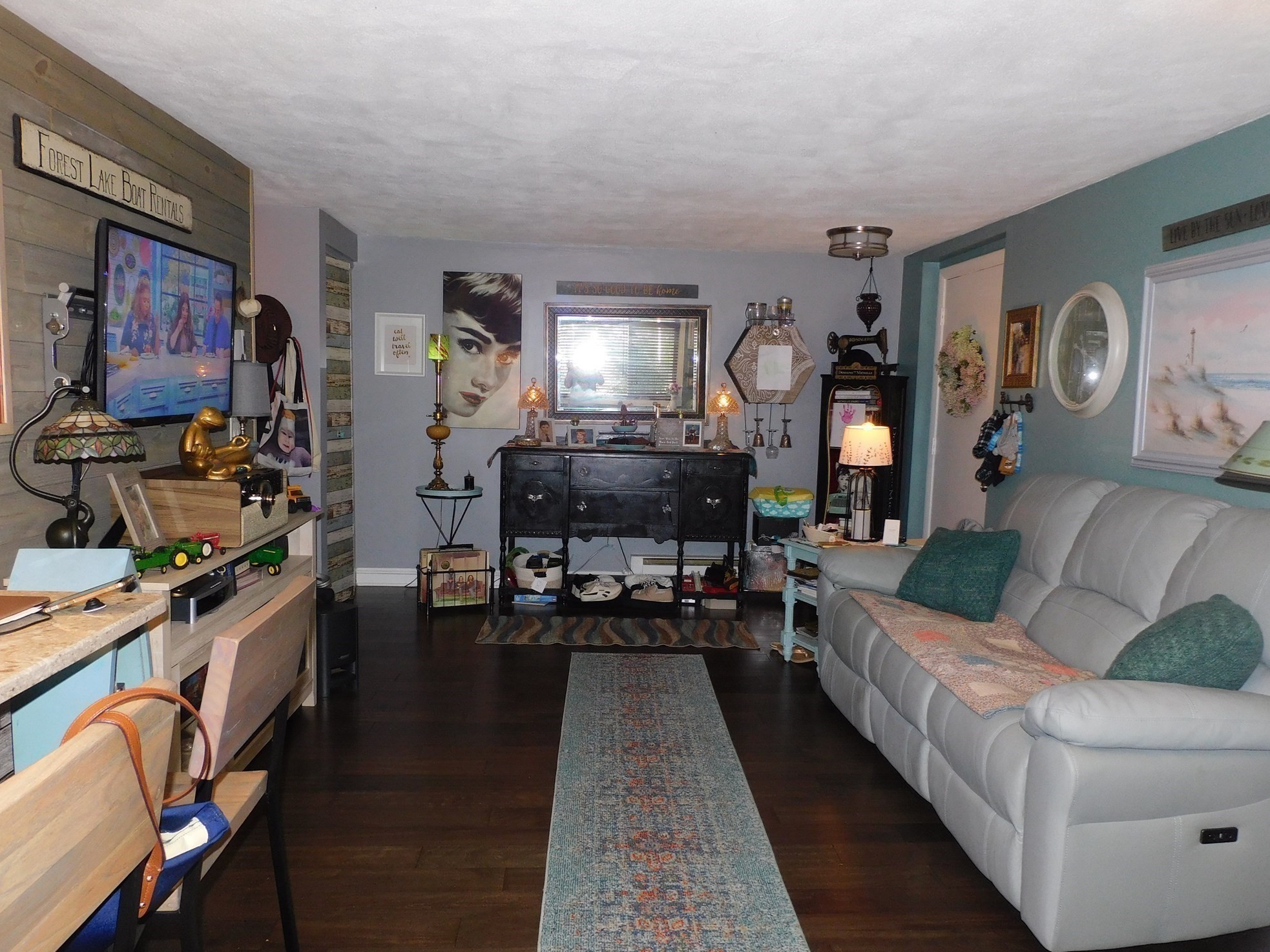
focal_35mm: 25
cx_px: 635
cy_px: 494
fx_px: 917
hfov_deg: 69.4
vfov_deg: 54.9
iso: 220
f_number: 3.3
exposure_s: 1/30
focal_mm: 4.3
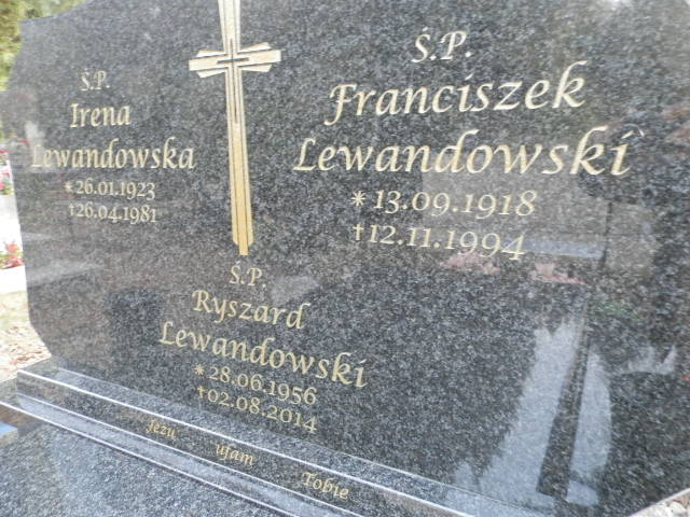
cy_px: 258
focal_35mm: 25
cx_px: 345
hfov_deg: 69.4
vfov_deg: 54.9
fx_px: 498
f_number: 3.1
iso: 200
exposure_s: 1/10
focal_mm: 4.5
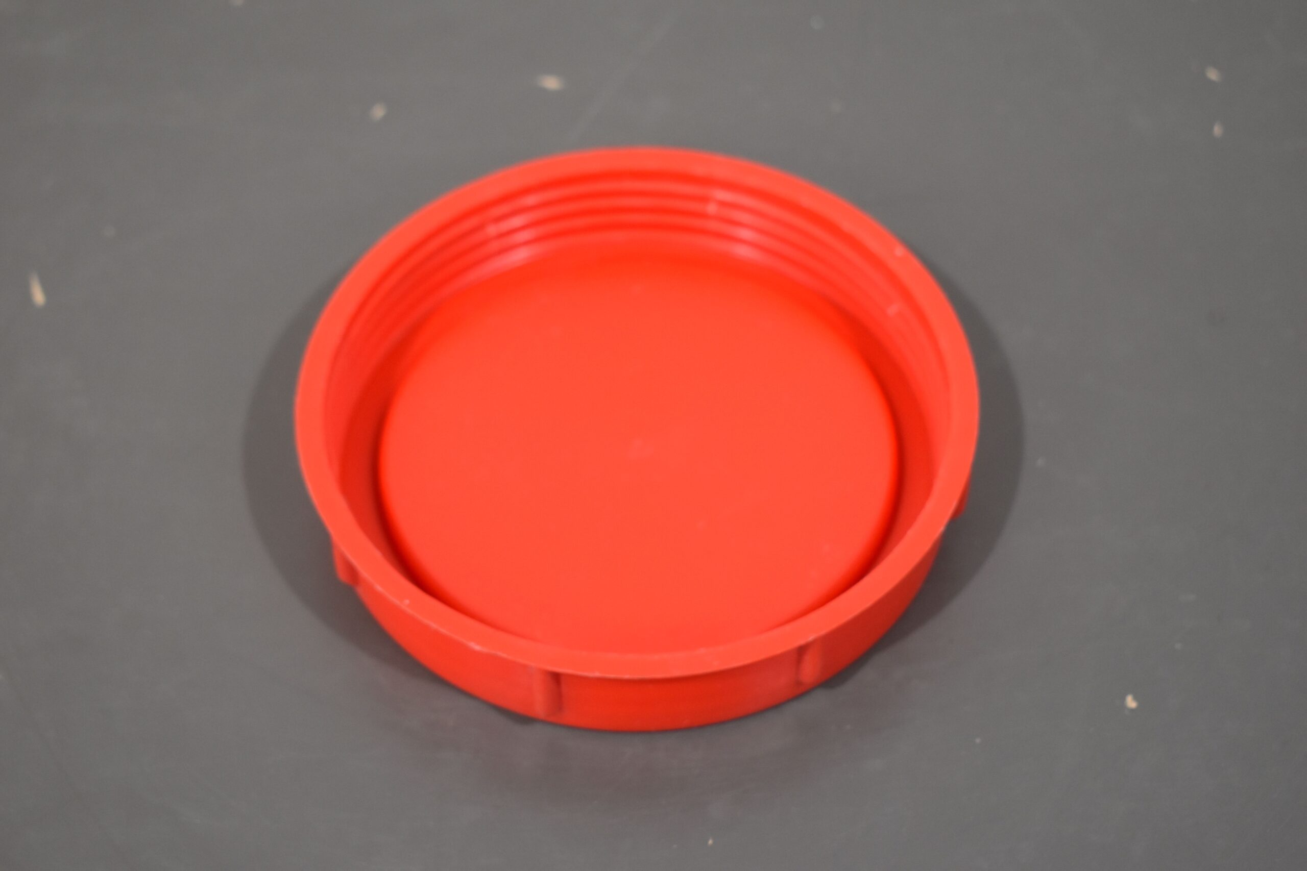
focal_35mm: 72
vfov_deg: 18.9
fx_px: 2614
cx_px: 654
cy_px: 436
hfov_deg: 28.1
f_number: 5.3
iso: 900
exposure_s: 1/125
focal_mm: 48
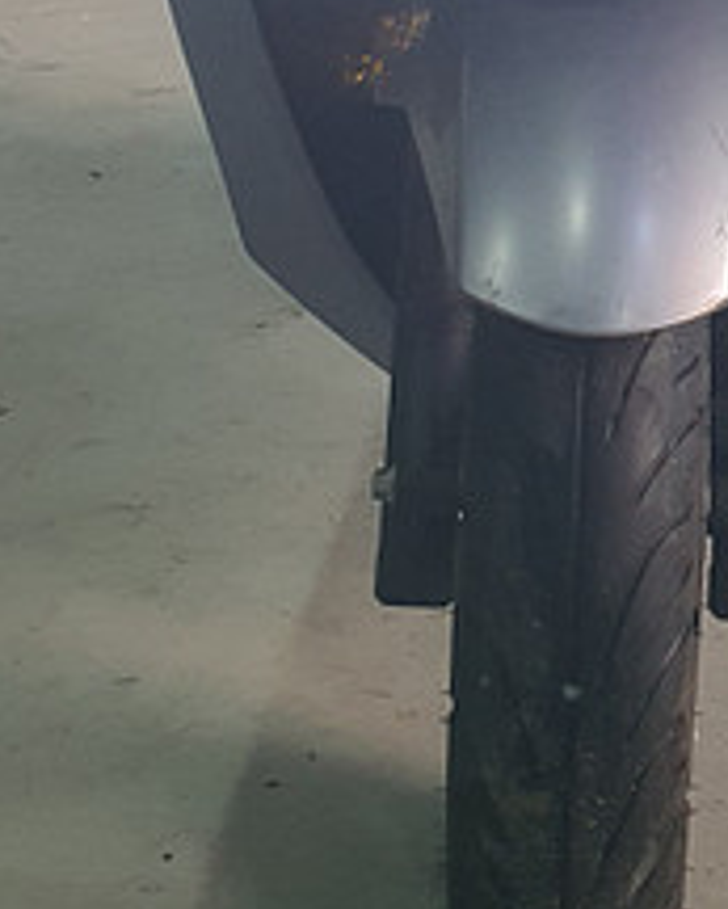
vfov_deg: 19.7
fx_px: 2368
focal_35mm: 88
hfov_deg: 17.3
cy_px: -320
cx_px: 633
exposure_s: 1/120
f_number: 2.4
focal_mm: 4.3
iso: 250
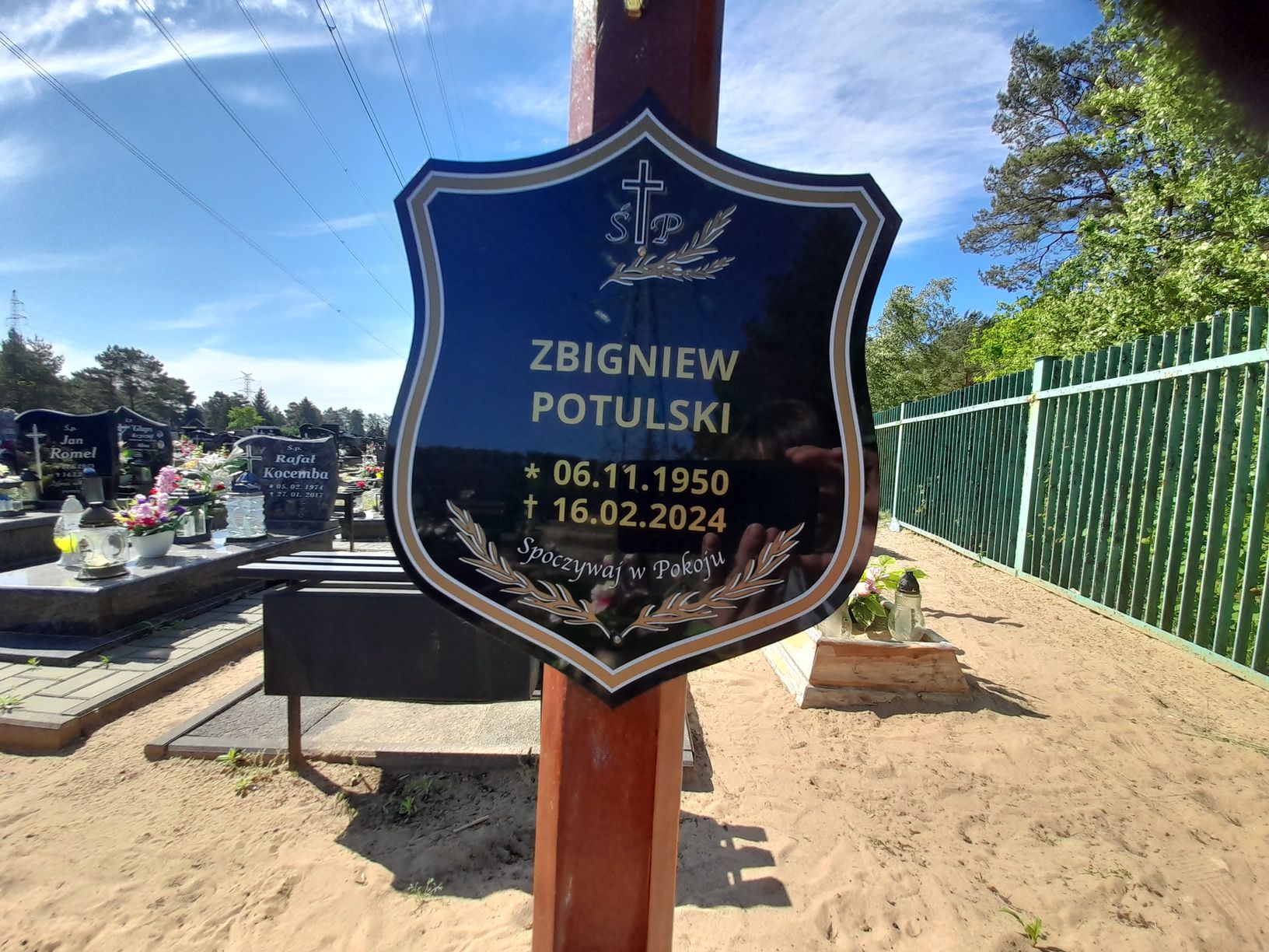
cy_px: 476
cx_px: 634
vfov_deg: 89.9
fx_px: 477
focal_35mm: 13
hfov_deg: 106.2
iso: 40
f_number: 2.2
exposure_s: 1/989
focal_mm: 1.42
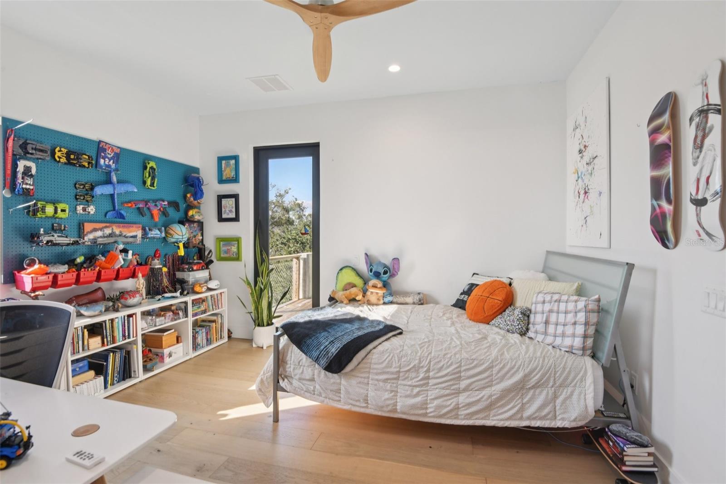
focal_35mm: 16
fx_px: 323
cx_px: 363
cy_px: 242
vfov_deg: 73.7
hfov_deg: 96.7
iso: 400
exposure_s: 1/60
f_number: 8
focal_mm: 16
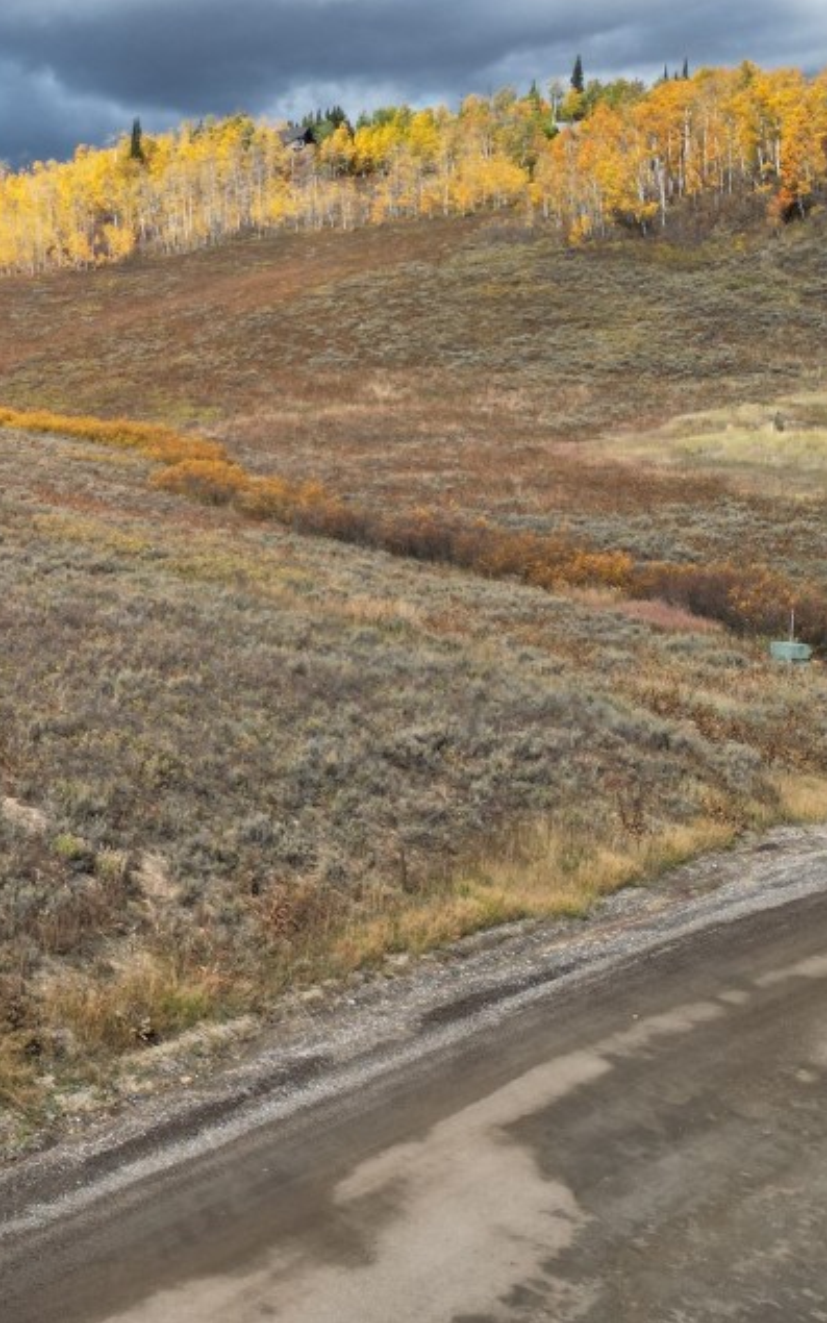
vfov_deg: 47.9
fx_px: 1478
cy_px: 527
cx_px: -106
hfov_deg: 28.2
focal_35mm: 41
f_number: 1.7
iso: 130
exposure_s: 1/3200
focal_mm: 6.72
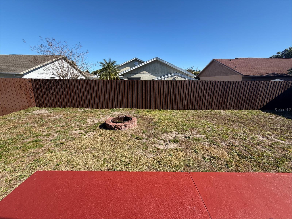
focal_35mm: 14
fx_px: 118
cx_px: 146
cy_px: 110
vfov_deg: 85.7
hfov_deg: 102.1
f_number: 2.2
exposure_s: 1/770
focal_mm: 2.22
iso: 32
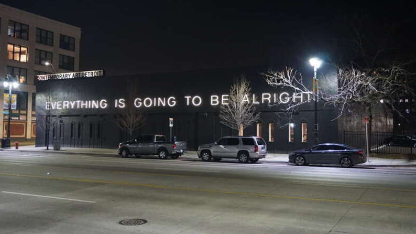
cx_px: 207
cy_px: 108
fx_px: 419
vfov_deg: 31.1
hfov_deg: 52.8
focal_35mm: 38
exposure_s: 1/25
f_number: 4.5
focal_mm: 24
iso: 3200
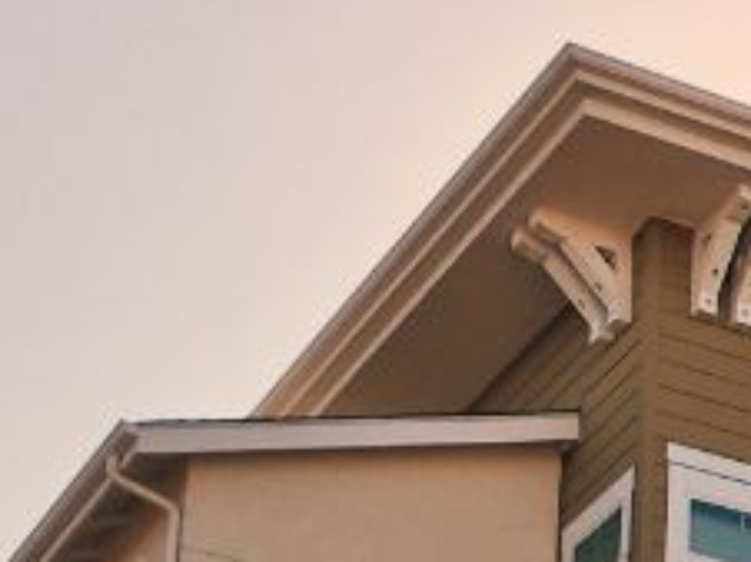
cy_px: 1019
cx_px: 1296
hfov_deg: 11.9
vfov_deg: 9.2
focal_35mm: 154
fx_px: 3338
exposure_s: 1/1012
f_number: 2.2
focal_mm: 4.15
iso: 25
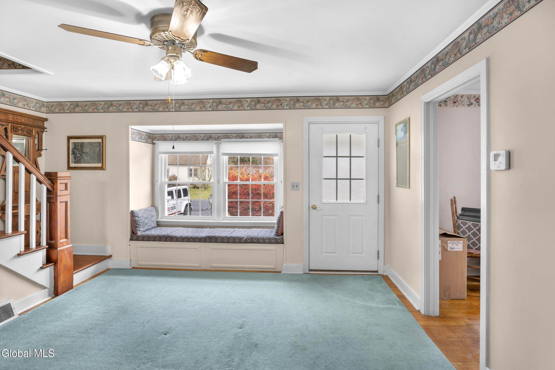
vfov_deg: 73.8
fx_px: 247
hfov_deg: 96.7
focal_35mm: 16
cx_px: 278
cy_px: 185
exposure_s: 1/10
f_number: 6.3
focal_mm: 16
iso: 250
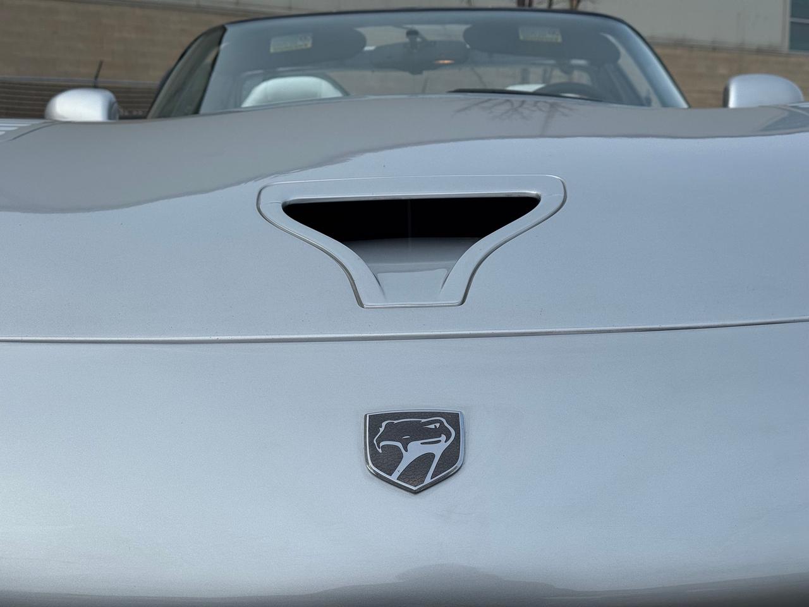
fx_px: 1122
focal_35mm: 48
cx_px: 404
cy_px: 304
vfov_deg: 30.3
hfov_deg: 39.7
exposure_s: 1/3610
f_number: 1.78
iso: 64
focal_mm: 6.76
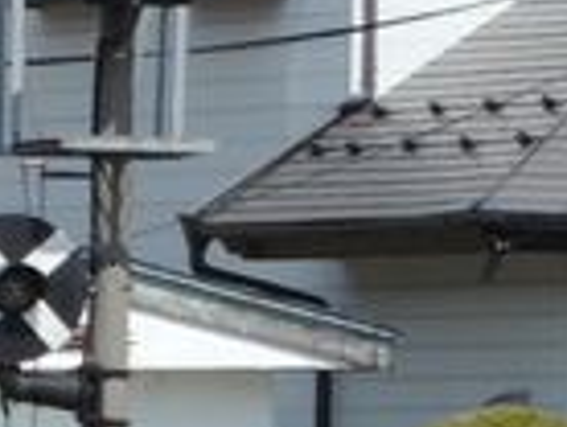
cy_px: 509
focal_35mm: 1447
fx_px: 23743
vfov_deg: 1.0
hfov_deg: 1.4
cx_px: -1068
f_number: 4.7
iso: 80
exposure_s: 1/640
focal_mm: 44.5
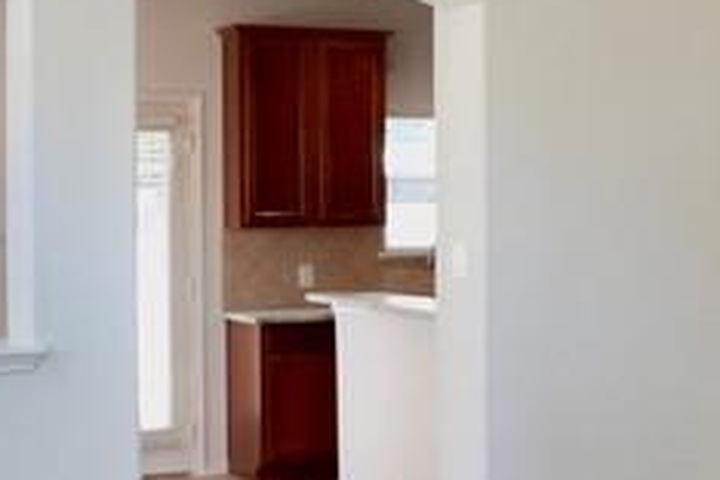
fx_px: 1760
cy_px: 185
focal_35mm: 88
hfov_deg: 21.6
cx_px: 843
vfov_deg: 15.5
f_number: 4
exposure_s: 1/160
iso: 1000
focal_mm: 19
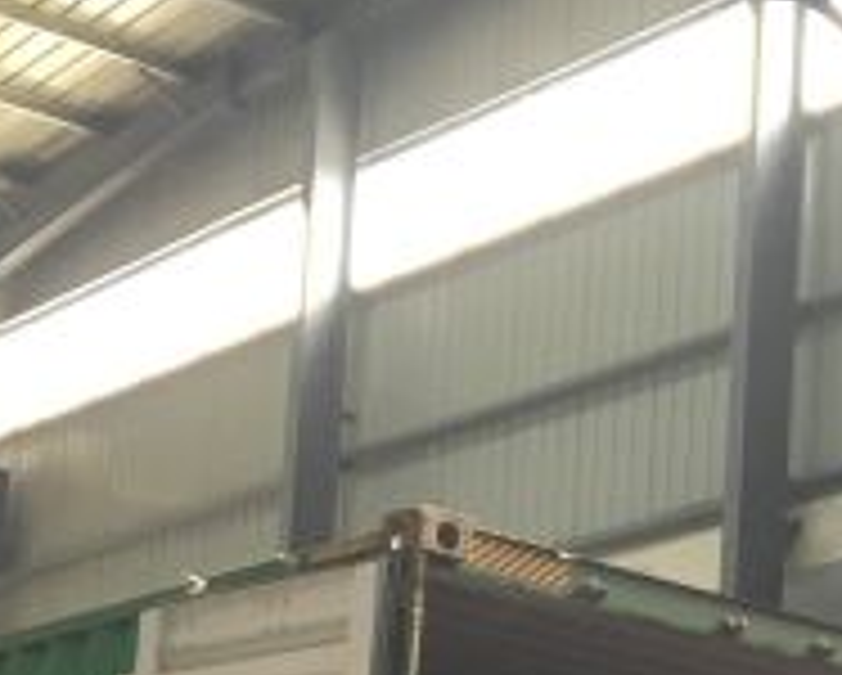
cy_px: 976
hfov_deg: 14.0
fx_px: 3018
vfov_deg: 12.2
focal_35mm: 121
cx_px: 1544
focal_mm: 4.15
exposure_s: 1/33
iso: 25
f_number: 2.2
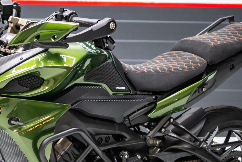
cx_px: 69
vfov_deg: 11.8
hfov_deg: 17.7
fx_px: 774
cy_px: 137
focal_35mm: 115
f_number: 1.8
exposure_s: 1/160
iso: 1000
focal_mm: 35
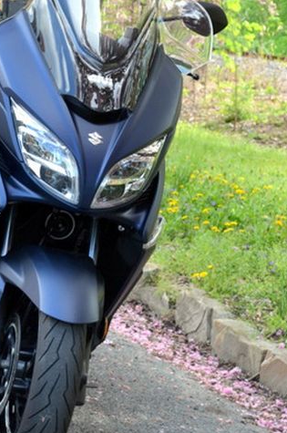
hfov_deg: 10.7
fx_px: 1536
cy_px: 162
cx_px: 74
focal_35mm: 128
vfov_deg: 16.0
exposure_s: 1/125
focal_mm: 42
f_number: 5.6
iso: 250
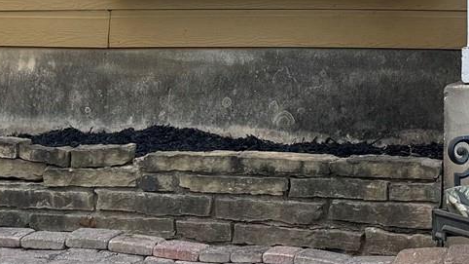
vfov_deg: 10.0
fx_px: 1380
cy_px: -277
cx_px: 423
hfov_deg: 18.9
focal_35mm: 111
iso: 64
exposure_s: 1/178
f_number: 1.78
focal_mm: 6.76
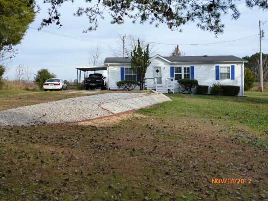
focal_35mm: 41
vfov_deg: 35.1
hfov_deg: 45.8
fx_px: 317
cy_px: 100
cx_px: 134
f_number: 3.7
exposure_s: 1/320
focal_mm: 7.3
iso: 160
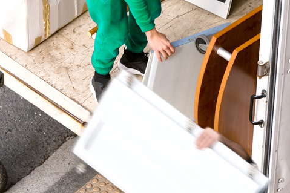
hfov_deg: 5.9
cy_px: 127
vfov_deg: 3.9
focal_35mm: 351
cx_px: 103
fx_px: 2826
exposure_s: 1/320
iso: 800
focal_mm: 210
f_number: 8
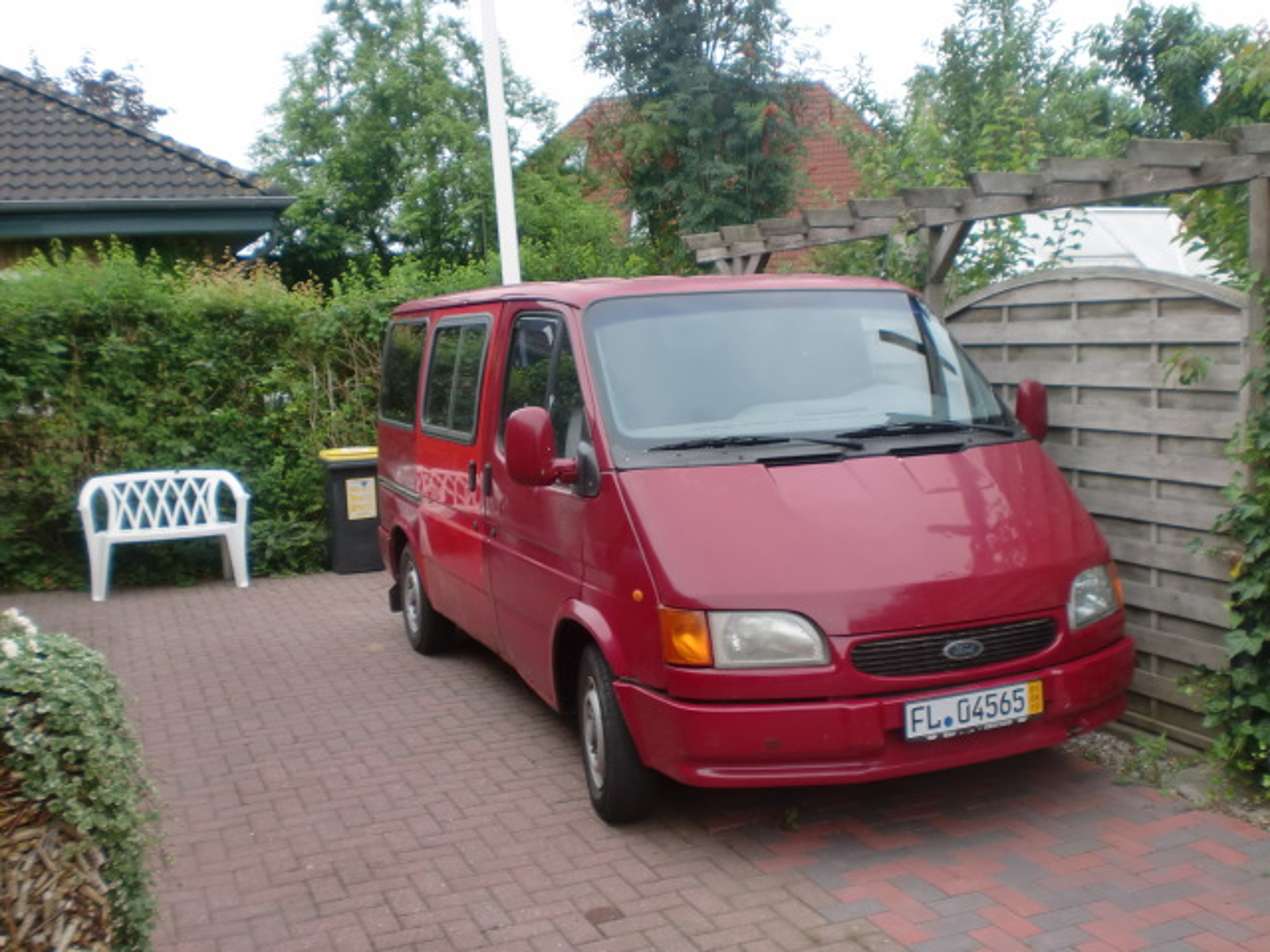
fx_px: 1284
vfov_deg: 40.7
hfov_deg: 52.6
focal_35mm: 35
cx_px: 635
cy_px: 476
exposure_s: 1/125
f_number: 3.1
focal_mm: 6.3
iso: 64
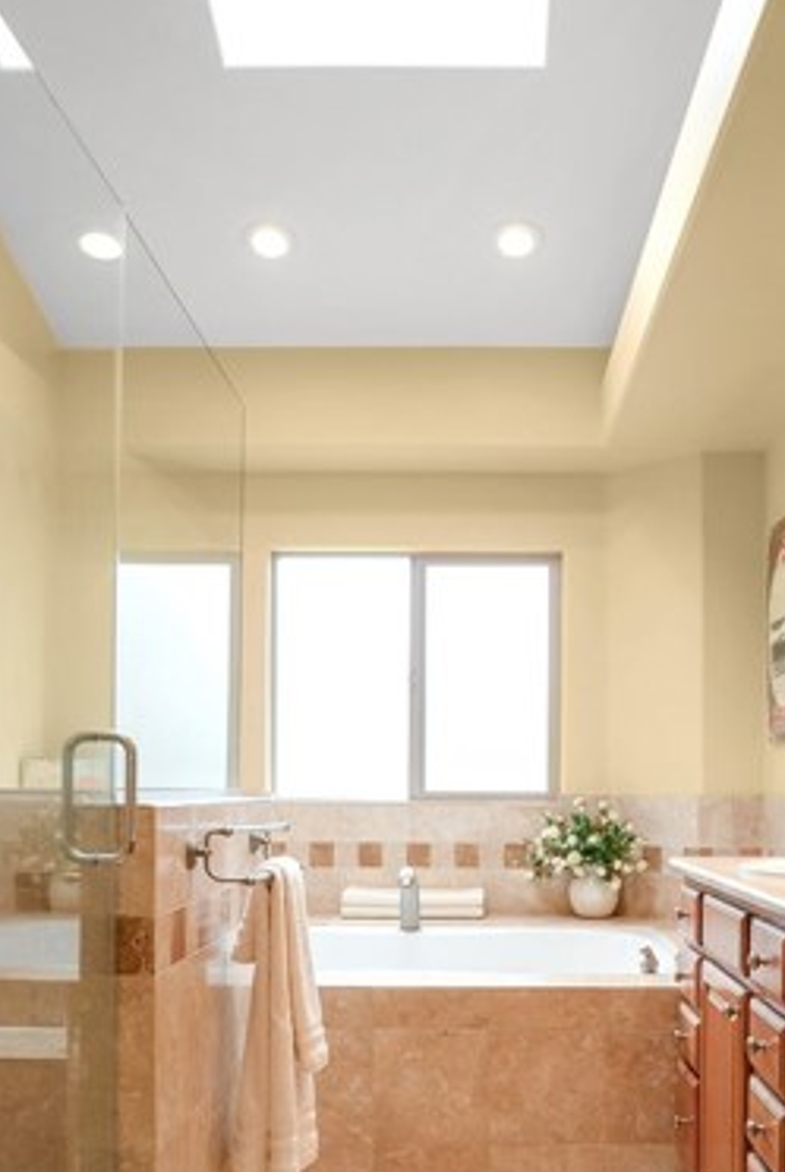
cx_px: 467
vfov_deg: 58.8
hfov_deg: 42.3
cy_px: 788
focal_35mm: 31
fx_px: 1011
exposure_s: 1/125
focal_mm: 18
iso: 125
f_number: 8
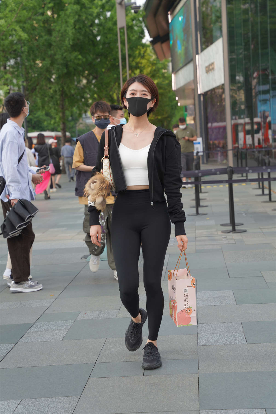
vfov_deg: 28.8
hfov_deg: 19.5
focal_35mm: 70
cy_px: 207
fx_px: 805
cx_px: 138
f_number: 5
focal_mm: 70
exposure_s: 1/500
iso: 500
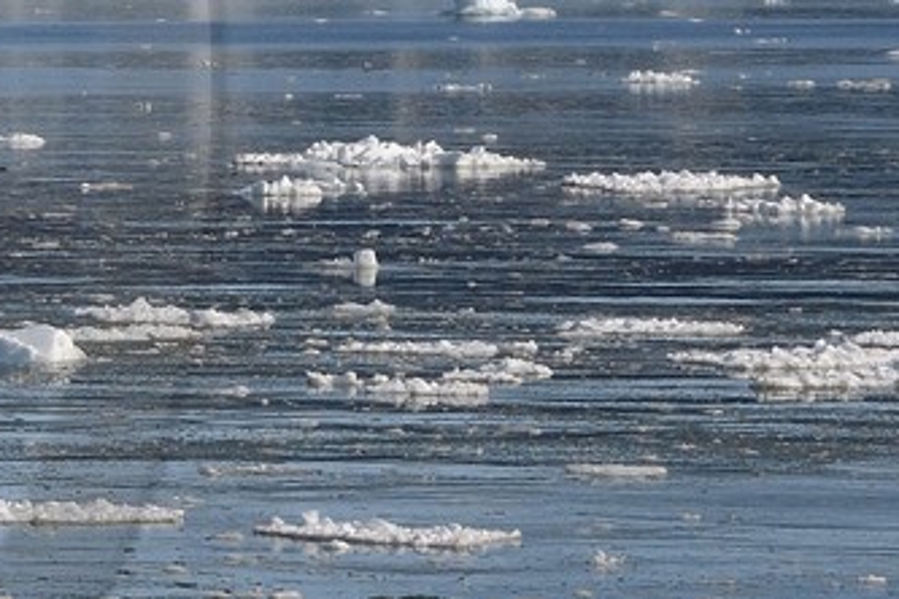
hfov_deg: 3.0
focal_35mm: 672
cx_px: -904
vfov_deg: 2.0
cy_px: 92
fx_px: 16780
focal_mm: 140
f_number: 16
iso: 200
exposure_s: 1/320
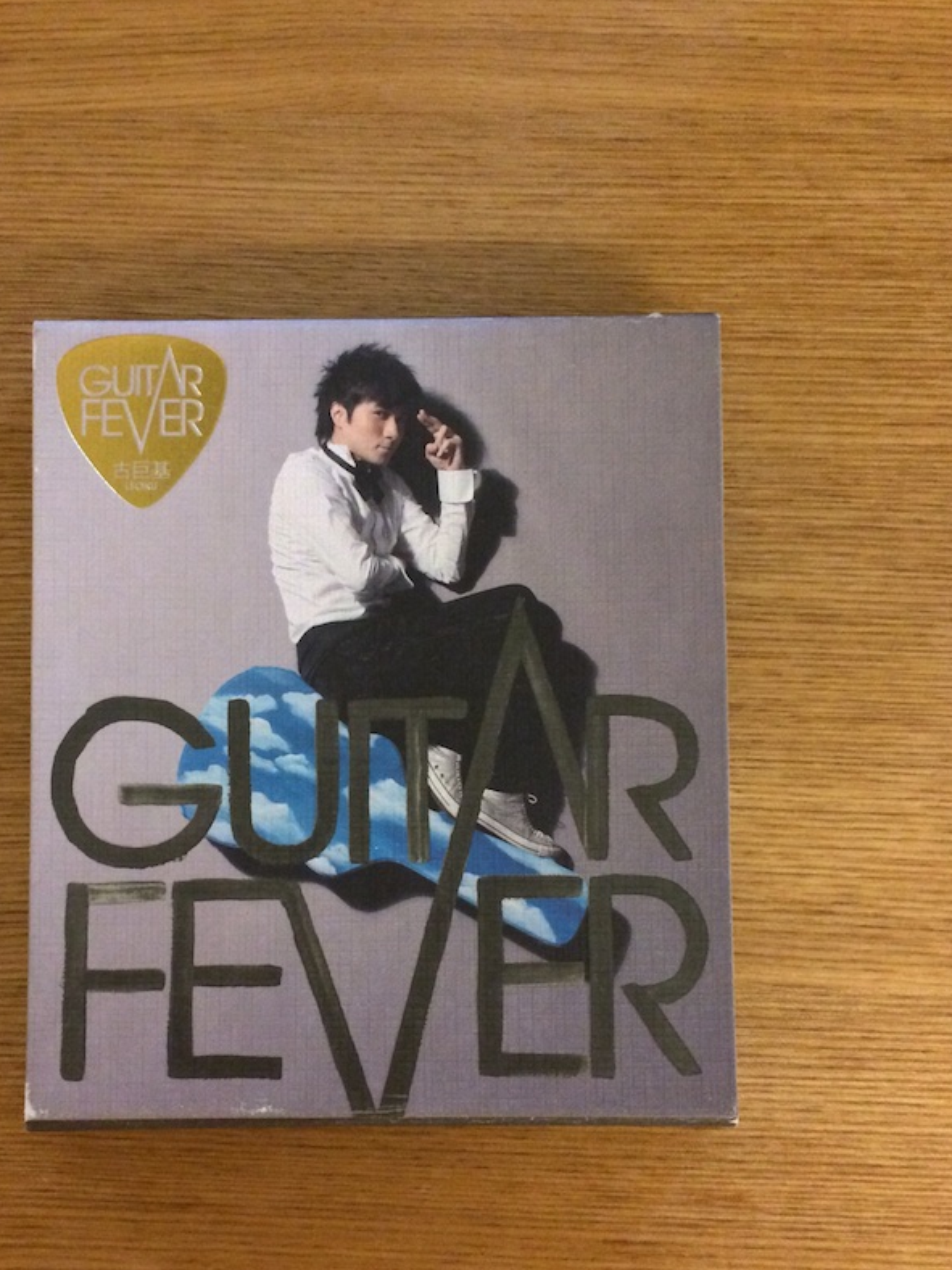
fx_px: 1430
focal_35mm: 39
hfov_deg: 36.7
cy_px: 703
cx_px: 404
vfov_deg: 47.8
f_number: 2.2
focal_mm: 4.12
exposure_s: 1/17
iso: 500
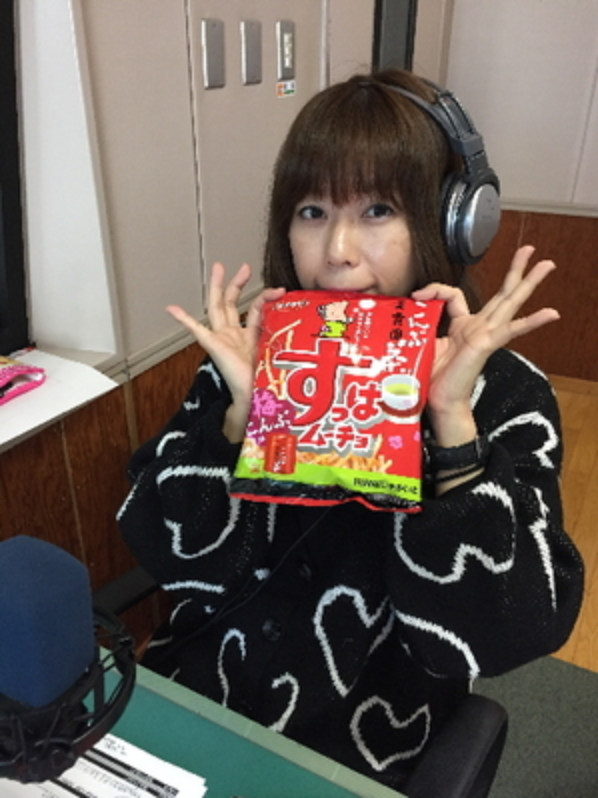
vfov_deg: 61.7
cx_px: 299
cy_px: 399
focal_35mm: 29
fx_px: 668
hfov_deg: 48.2
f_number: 2.2
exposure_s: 1/30
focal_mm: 4.15
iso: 160
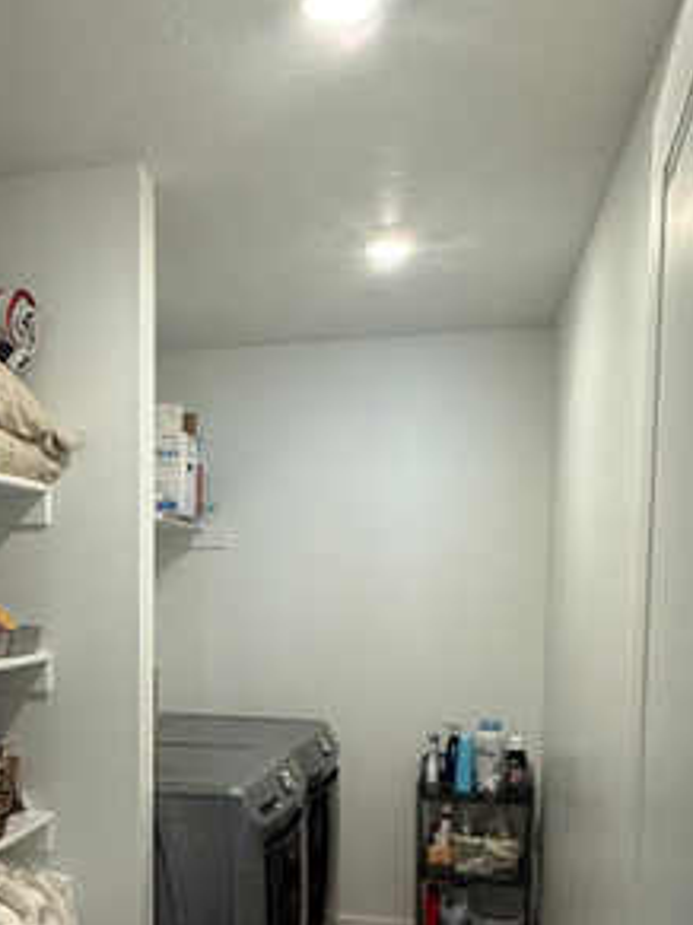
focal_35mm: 37
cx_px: 188
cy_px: 680
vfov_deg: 48.4
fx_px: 988
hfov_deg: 37.8
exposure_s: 1/120
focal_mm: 2.22
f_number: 2.2
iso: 250
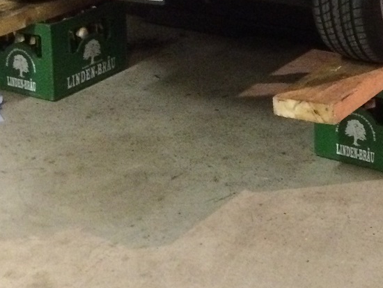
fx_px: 952
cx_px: 373
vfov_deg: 16.4
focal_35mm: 86
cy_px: -61
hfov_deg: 22.0
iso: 640
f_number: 2.2
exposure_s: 1/17
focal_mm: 4.15
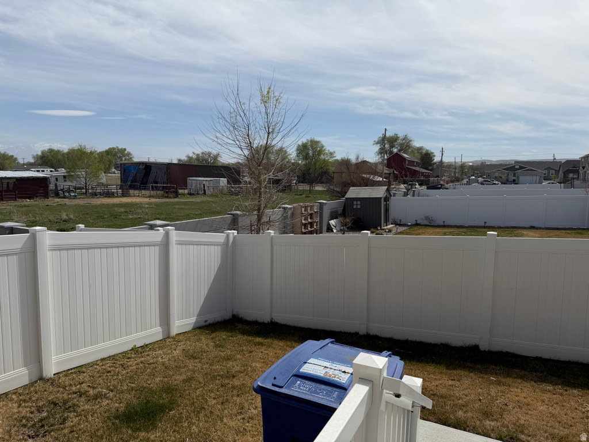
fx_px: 408
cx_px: 294
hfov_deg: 71.6
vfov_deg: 56.8
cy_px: 221
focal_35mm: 24
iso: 80
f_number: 1.78
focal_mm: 6.76
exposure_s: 1/9091
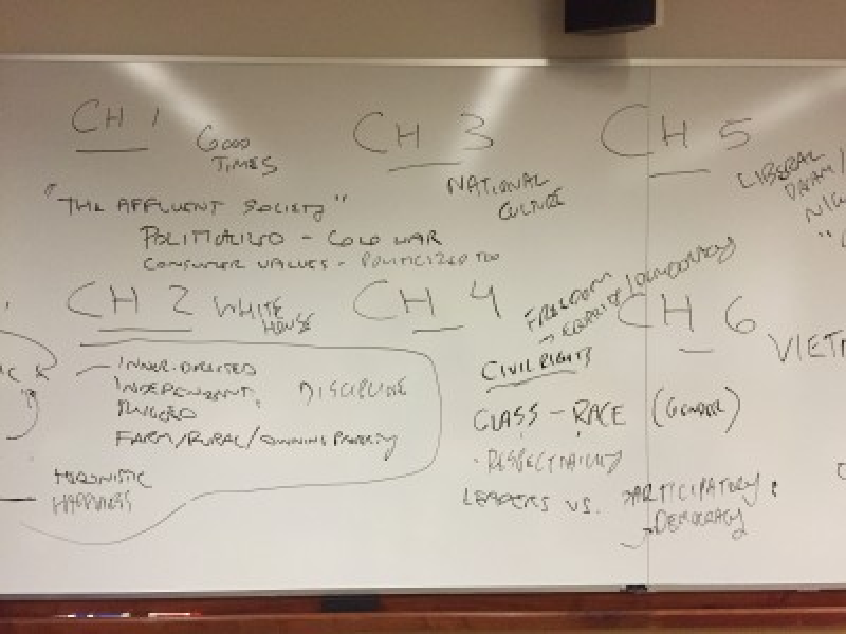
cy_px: 317
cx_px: 423
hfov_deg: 61.7
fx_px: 709
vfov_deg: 48.2
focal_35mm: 29
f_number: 2.2
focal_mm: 4.15
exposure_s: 1/30
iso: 250
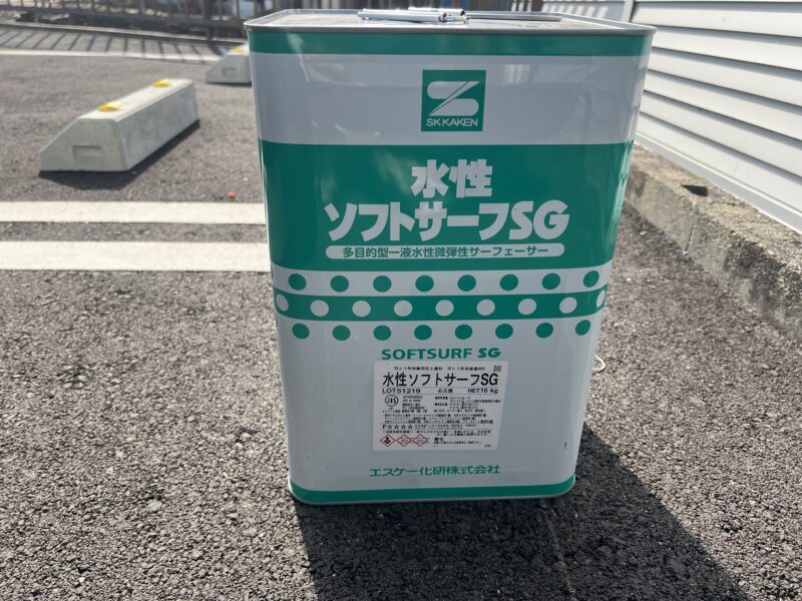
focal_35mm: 26
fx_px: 602
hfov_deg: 67.3
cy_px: 300
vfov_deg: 53.1
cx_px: 401
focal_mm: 5.7
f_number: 1.5
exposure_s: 1/1724
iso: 50
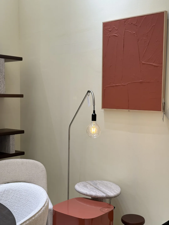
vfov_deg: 39.7
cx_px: 84
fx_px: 312
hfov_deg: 30.3
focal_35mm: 48
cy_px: 112
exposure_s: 1/100
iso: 80
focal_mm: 6.76
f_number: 1.78
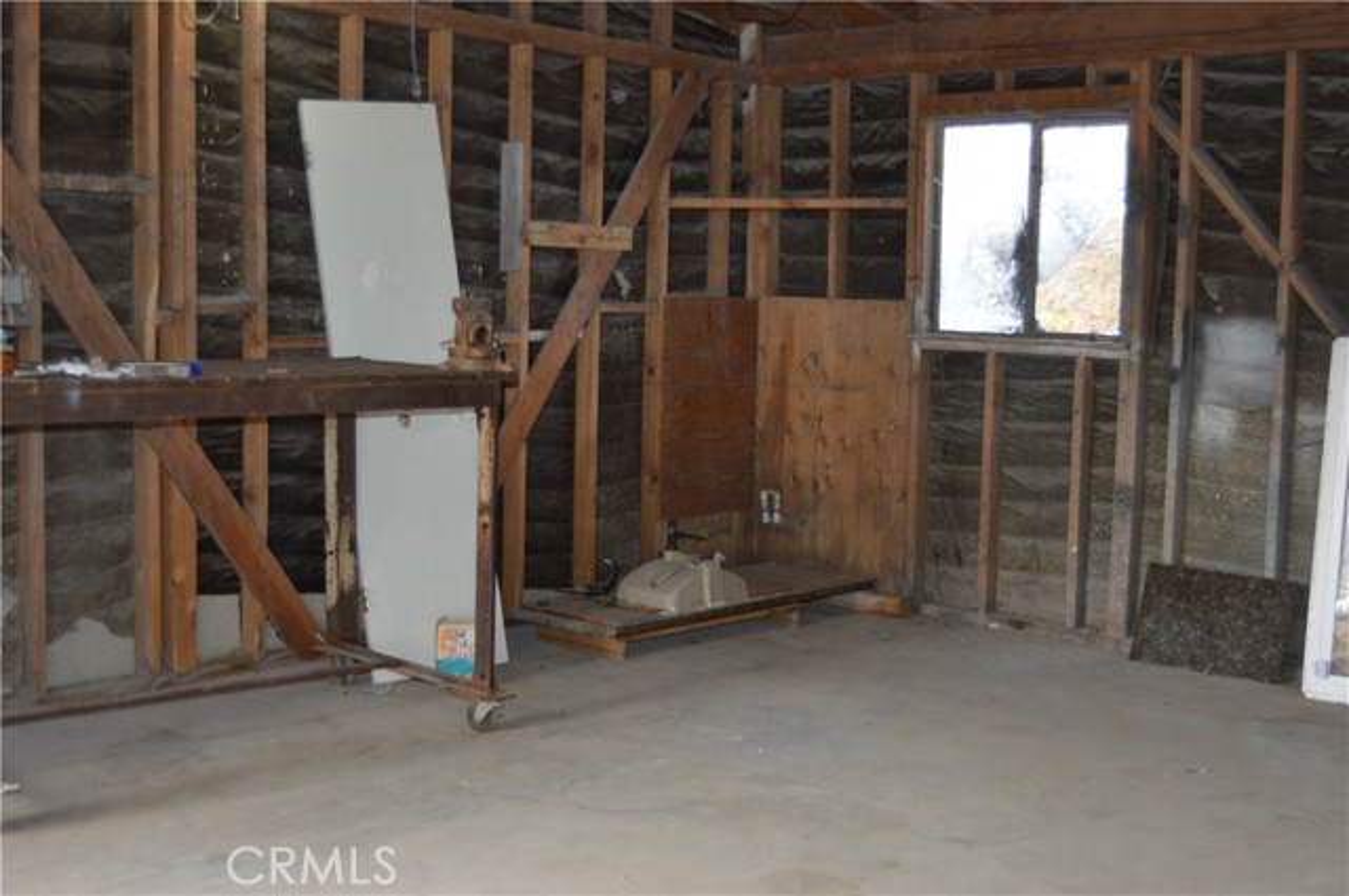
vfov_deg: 29.8
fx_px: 1684
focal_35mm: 45
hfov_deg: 43.7
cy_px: 448
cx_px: 674
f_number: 4.2
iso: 400
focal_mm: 30
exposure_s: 1/80
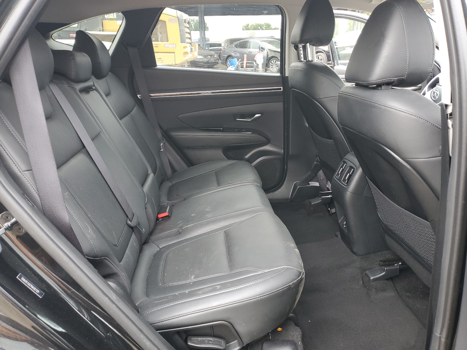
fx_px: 351
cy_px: 175
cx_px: 234
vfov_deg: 53.1
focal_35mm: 26
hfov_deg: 67.3
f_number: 1.5
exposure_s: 1/120
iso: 93
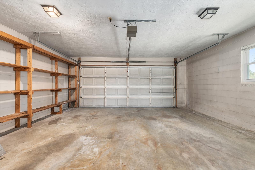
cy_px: 85
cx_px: 128
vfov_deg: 81.2
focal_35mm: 14
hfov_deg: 104.3
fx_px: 99
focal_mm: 14
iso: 500
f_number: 7.1
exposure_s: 1
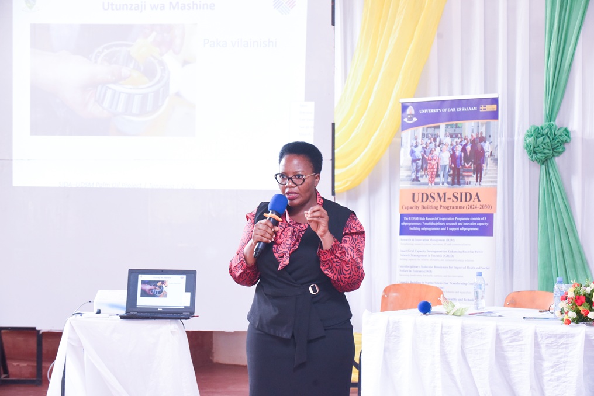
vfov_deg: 13.4
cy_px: 198
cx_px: 297
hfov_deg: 20.0
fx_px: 1683
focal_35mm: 102
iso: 5000
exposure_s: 1/125
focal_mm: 102
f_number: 8
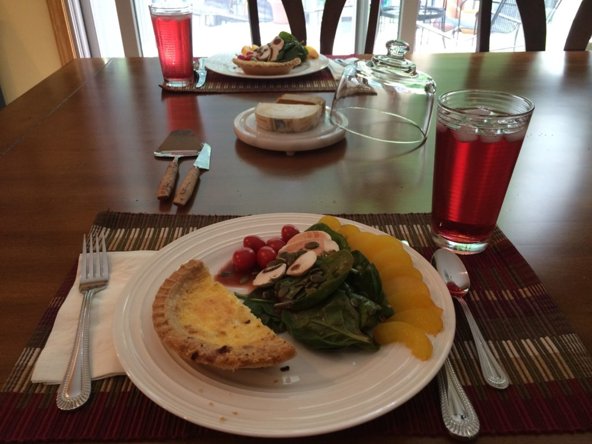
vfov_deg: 48.2
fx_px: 496
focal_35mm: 29
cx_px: 296
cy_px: 222
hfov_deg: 61.7
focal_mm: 4.15
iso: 125
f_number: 2.2
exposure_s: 1/30
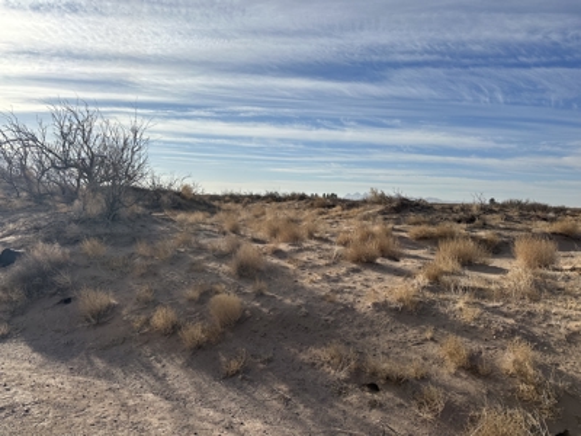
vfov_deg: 56.8
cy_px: 218
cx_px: 290
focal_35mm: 24
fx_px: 403
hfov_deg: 71.6
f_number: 1.78
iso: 80
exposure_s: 1/7576
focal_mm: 6.86
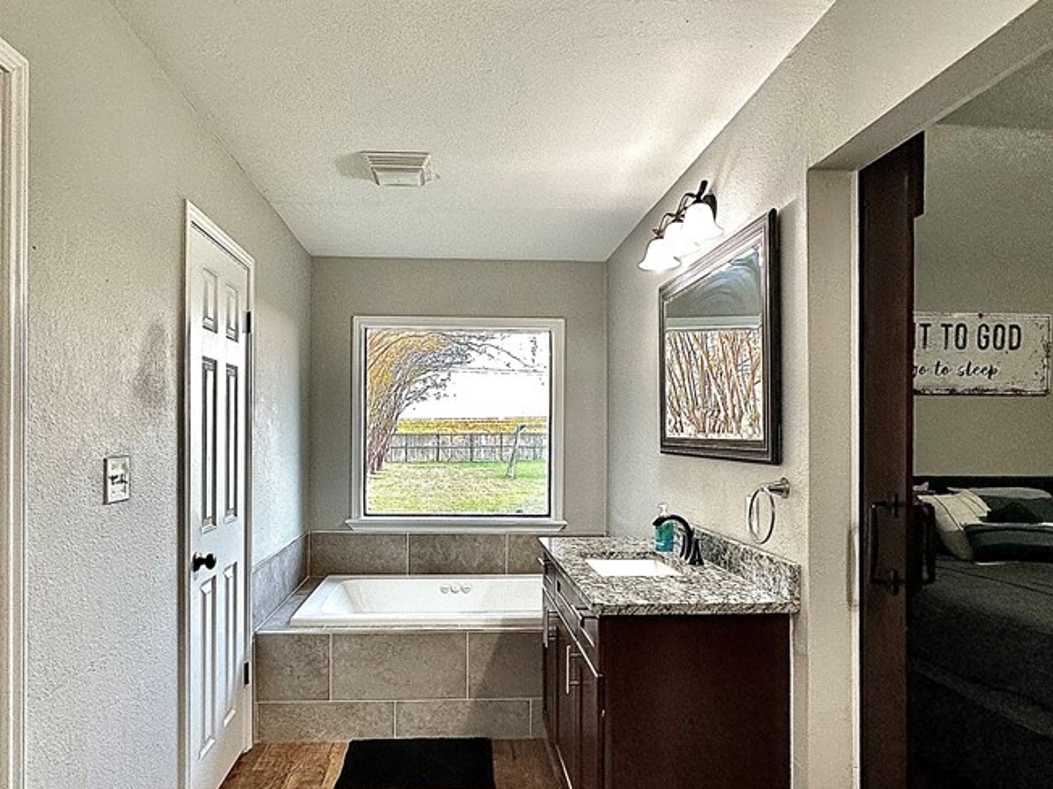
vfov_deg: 61.0
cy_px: 431
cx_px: 480
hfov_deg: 76.2
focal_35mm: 22
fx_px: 669
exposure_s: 1/120
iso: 160
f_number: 2.2
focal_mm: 2.22
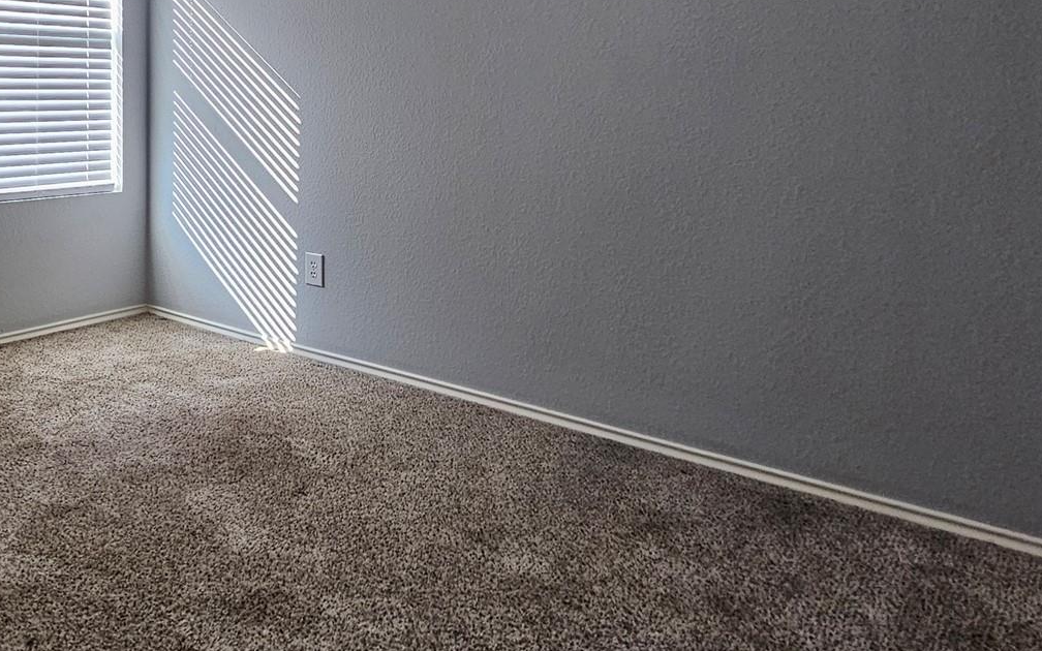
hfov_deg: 57.2
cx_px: 105
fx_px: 795
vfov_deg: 42.3
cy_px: 118
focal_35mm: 28
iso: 160
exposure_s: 1/100
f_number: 2.2
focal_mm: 2.2
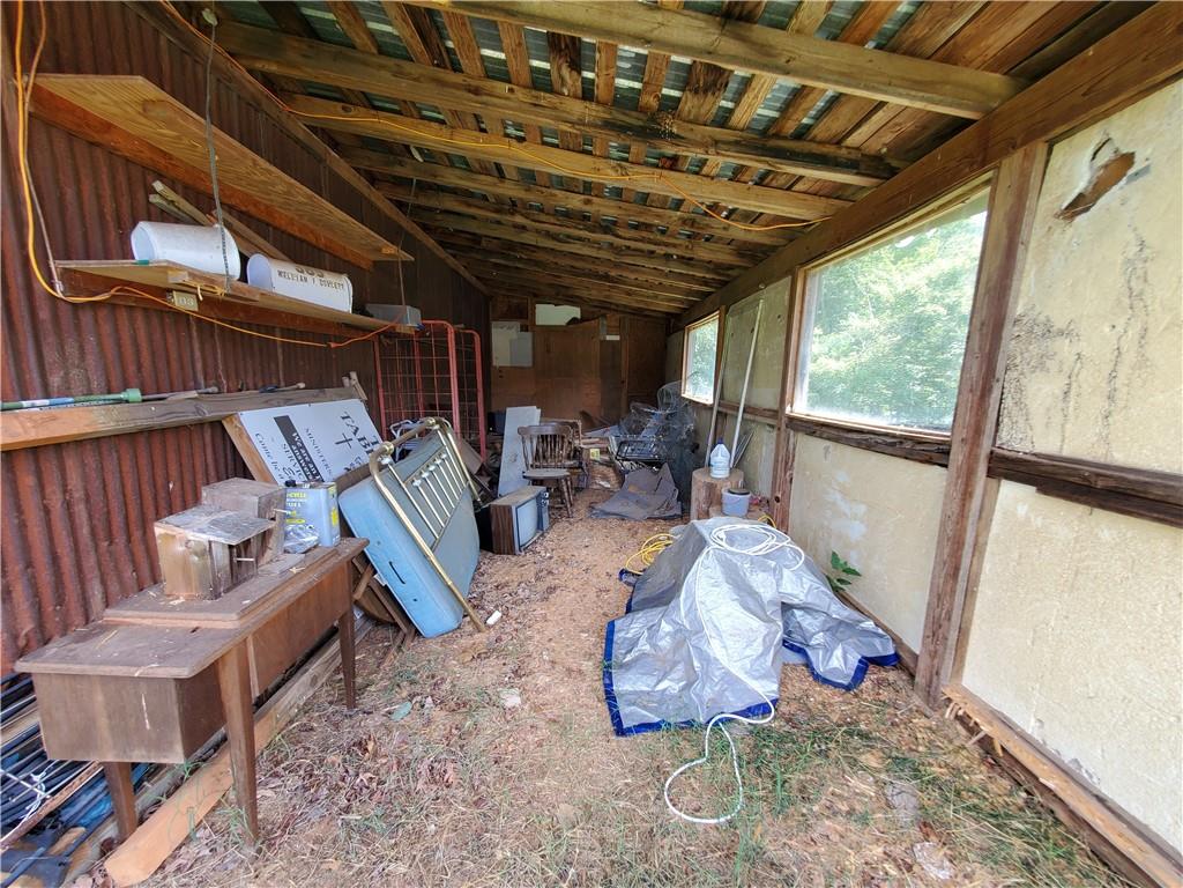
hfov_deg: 106.2
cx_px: 592
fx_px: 444
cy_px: 444
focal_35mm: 13
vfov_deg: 89.9
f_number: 2.2
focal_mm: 1.8
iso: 64
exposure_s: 1/60
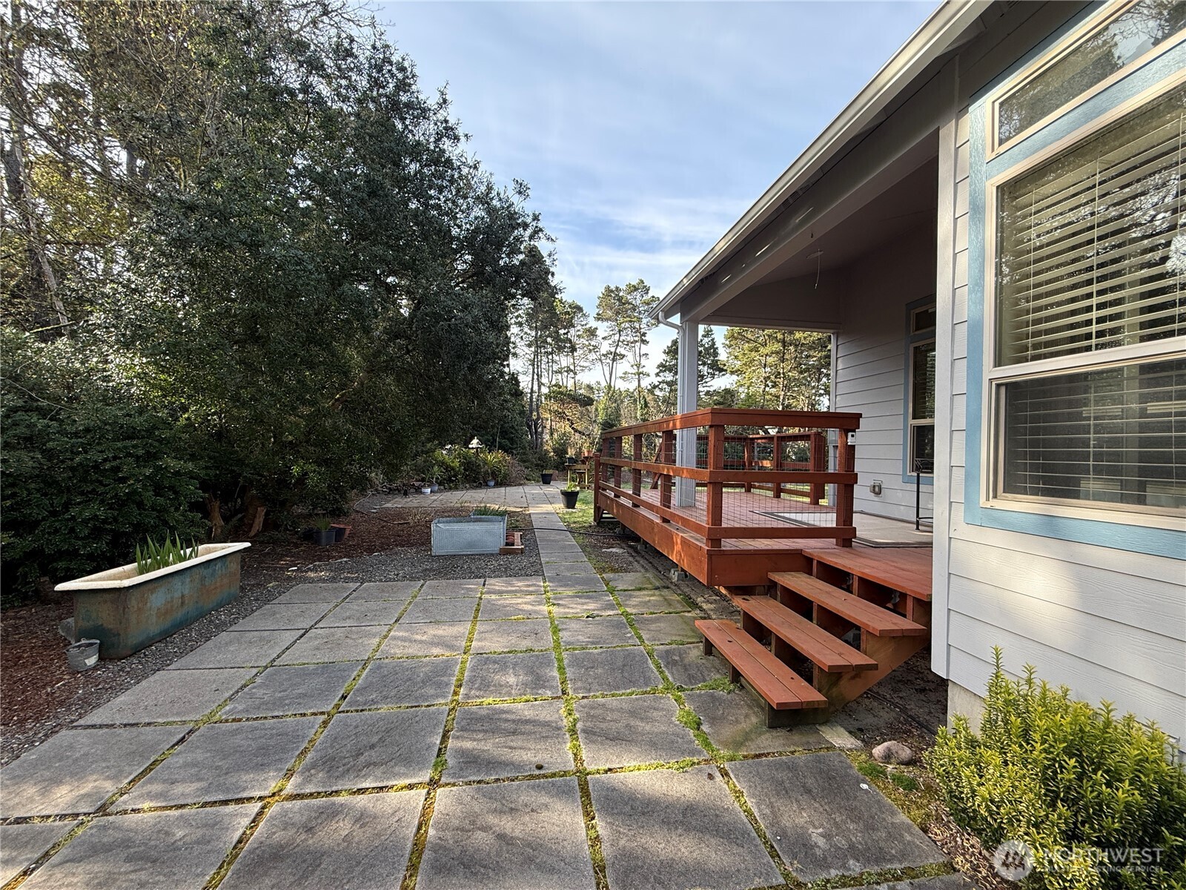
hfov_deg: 102.1
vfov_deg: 85.7
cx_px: 593
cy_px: 445
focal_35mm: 14
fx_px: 480
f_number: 2.2
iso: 64
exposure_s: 1/204
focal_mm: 2.22
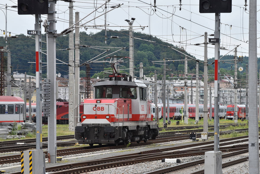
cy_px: 87
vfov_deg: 6.3
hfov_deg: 9.5
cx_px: 130
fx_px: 1571
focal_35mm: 218
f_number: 11
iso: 400
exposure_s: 1/400
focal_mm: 145
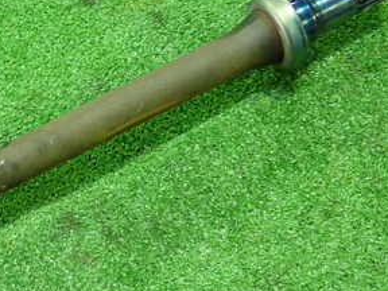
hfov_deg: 25.1
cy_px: 199
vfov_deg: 19.6
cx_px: 32
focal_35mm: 75
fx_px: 841
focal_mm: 6.37
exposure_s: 1/30
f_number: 2.5
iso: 800
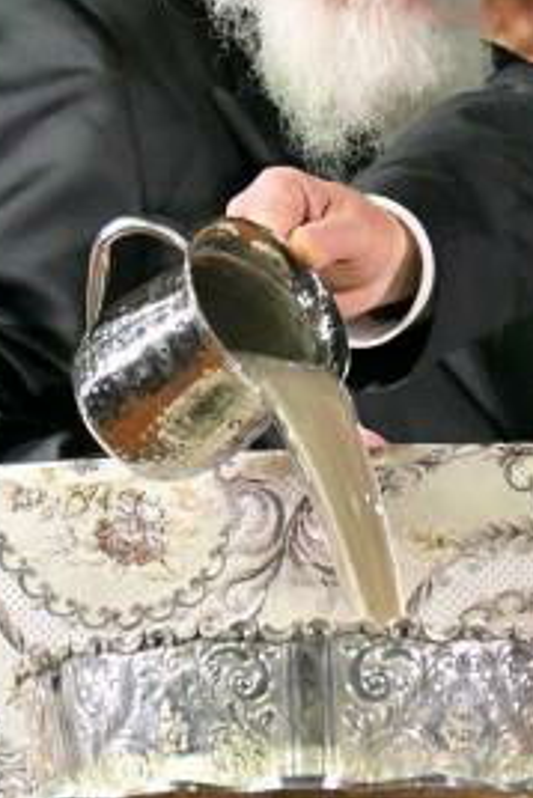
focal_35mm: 745
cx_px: 637
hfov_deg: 1.8
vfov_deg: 2.8
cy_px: 372
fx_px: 16523
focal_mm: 130
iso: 400
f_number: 2.8
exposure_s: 1/250
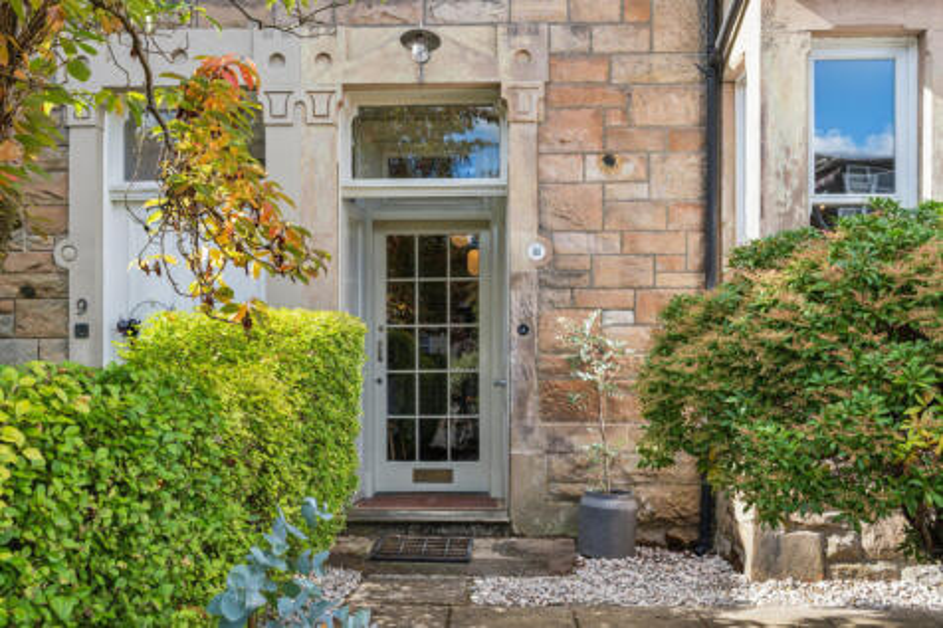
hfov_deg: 54.5
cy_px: 314
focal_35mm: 35
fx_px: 916
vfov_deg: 37.8
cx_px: 472
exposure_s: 1/100
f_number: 8
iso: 400
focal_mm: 35
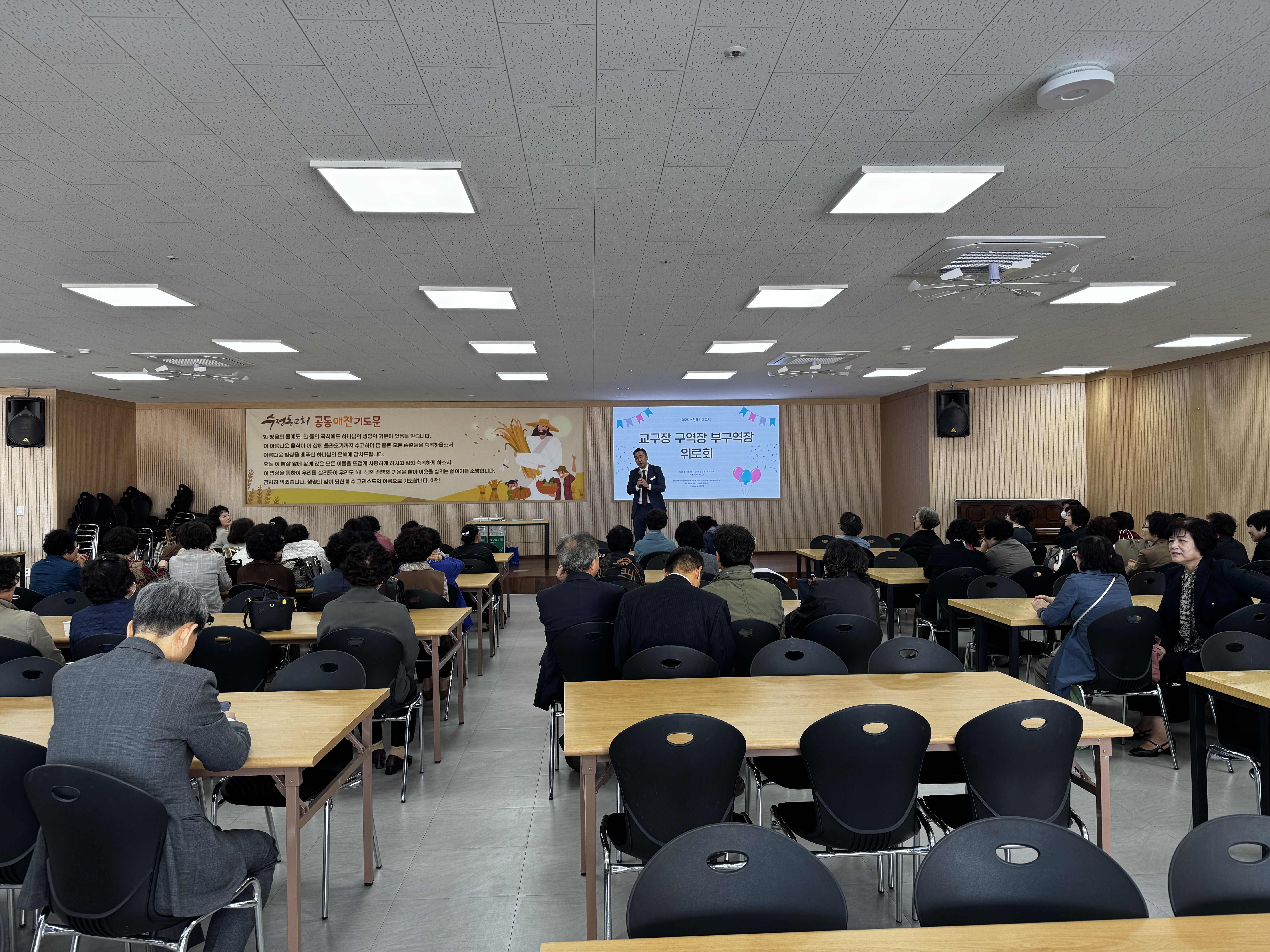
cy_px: 476
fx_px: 881
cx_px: 635
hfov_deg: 71.6
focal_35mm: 24
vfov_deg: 56.8
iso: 100
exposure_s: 1/120
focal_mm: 6.76
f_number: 1.78
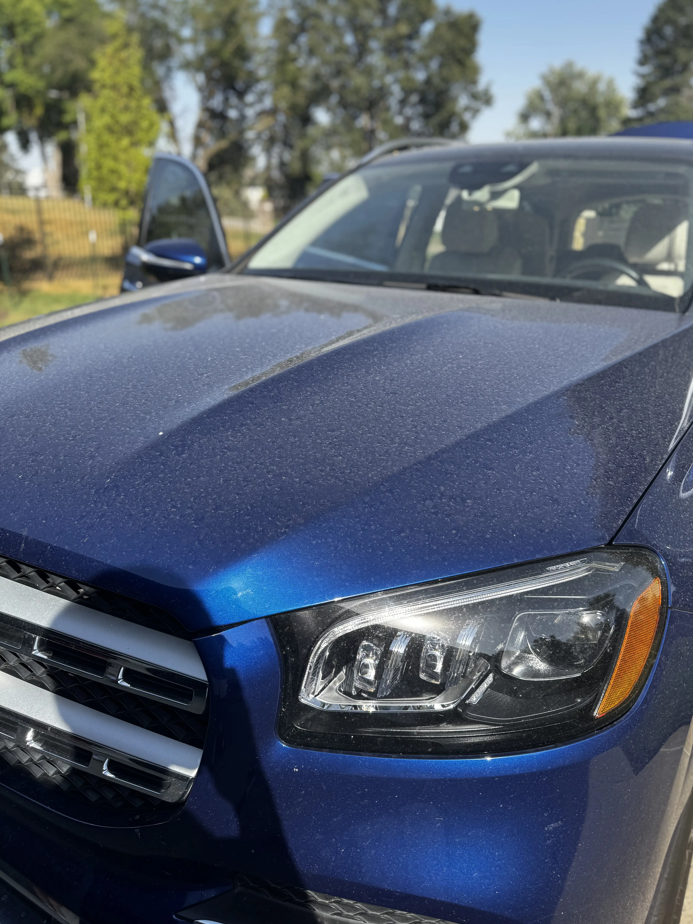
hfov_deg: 54.9
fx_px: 667
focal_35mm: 25
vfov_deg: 69.4
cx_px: 359
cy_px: 444
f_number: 1.78
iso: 80
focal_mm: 6.76
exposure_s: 1/1637
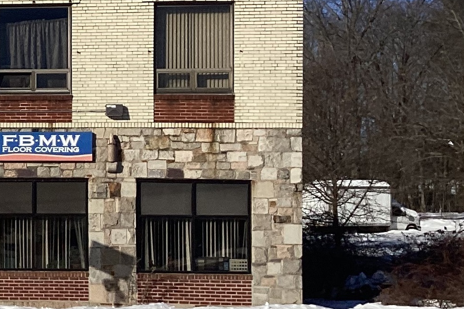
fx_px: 1302
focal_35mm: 101
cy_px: 211
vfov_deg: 13.5
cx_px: -179
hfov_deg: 18.5
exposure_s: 1/2915
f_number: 2.4
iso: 25
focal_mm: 3.3
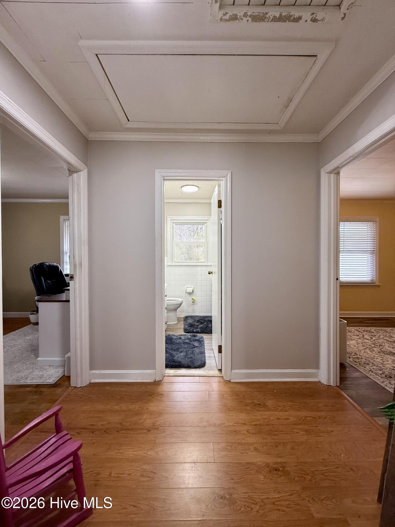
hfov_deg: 85.7
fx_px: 213
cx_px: 198
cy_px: 264
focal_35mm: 14
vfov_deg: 102.1
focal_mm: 2.22
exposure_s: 1/120
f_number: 2.2
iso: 200
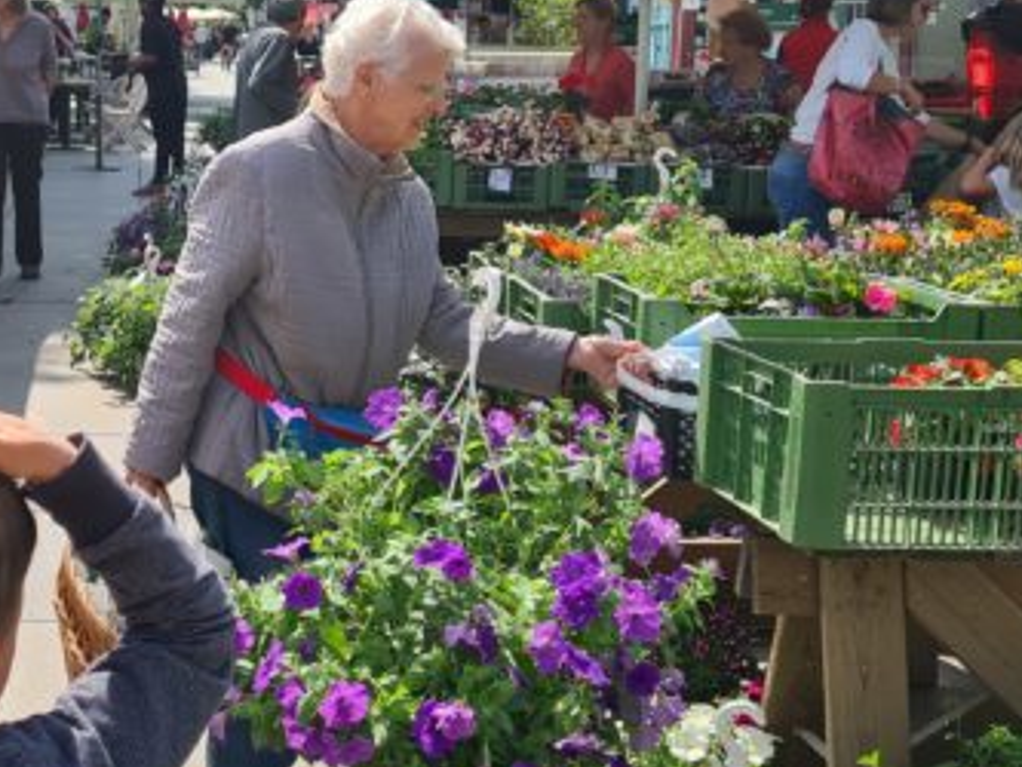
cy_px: 322
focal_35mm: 60
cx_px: 169
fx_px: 1772
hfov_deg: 31.2
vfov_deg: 24.4
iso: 50
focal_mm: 5.4
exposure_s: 1/1928
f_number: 1.8
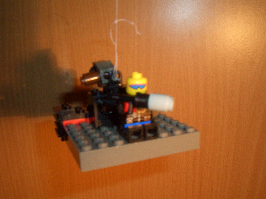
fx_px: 277
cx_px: 133
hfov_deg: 51.4
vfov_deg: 39.7
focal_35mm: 36
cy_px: 100
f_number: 4
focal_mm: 4.8
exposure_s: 1/40
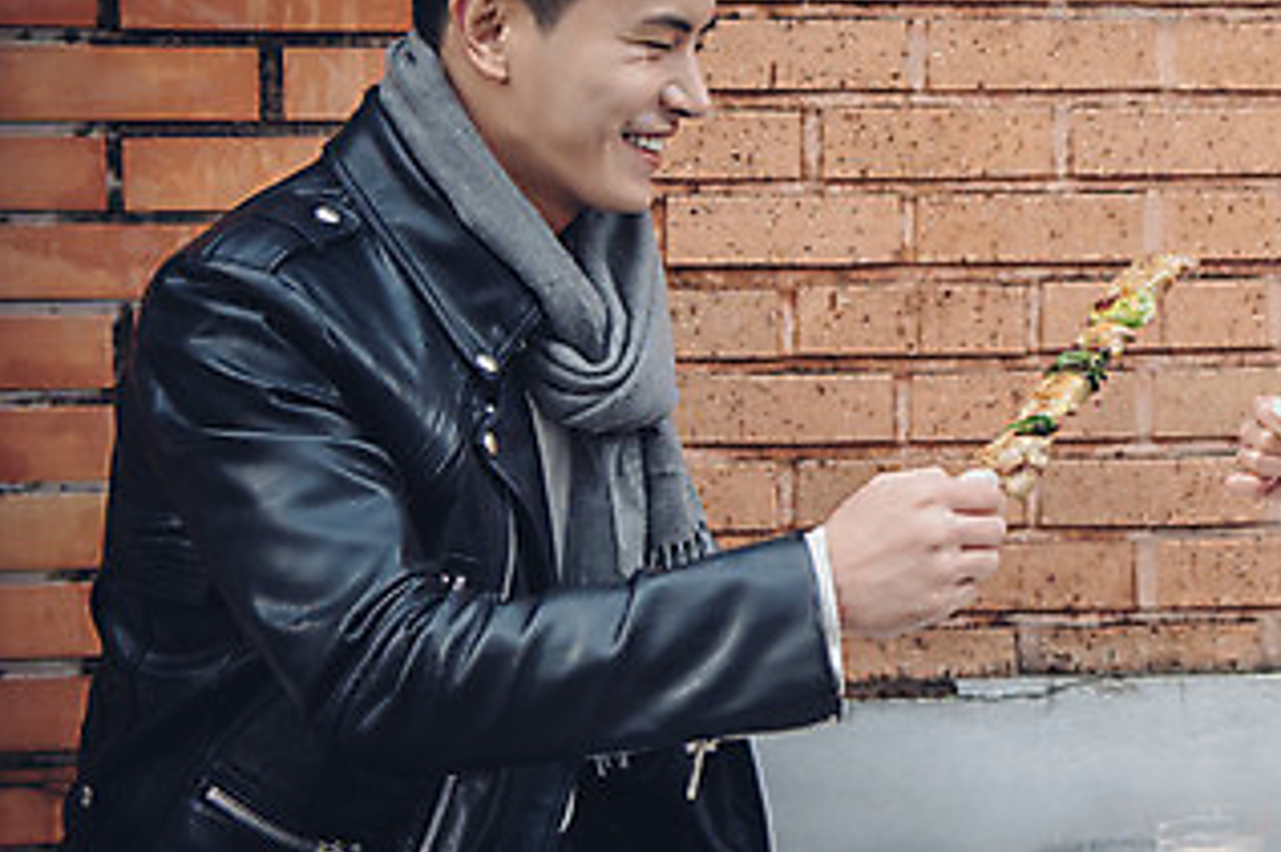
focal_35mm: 87
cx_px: 1206
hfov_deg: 22.7
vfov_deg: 15.7
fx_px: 3094
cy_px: 283
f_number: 2.8
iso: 640
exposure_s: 1/80
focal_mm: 46
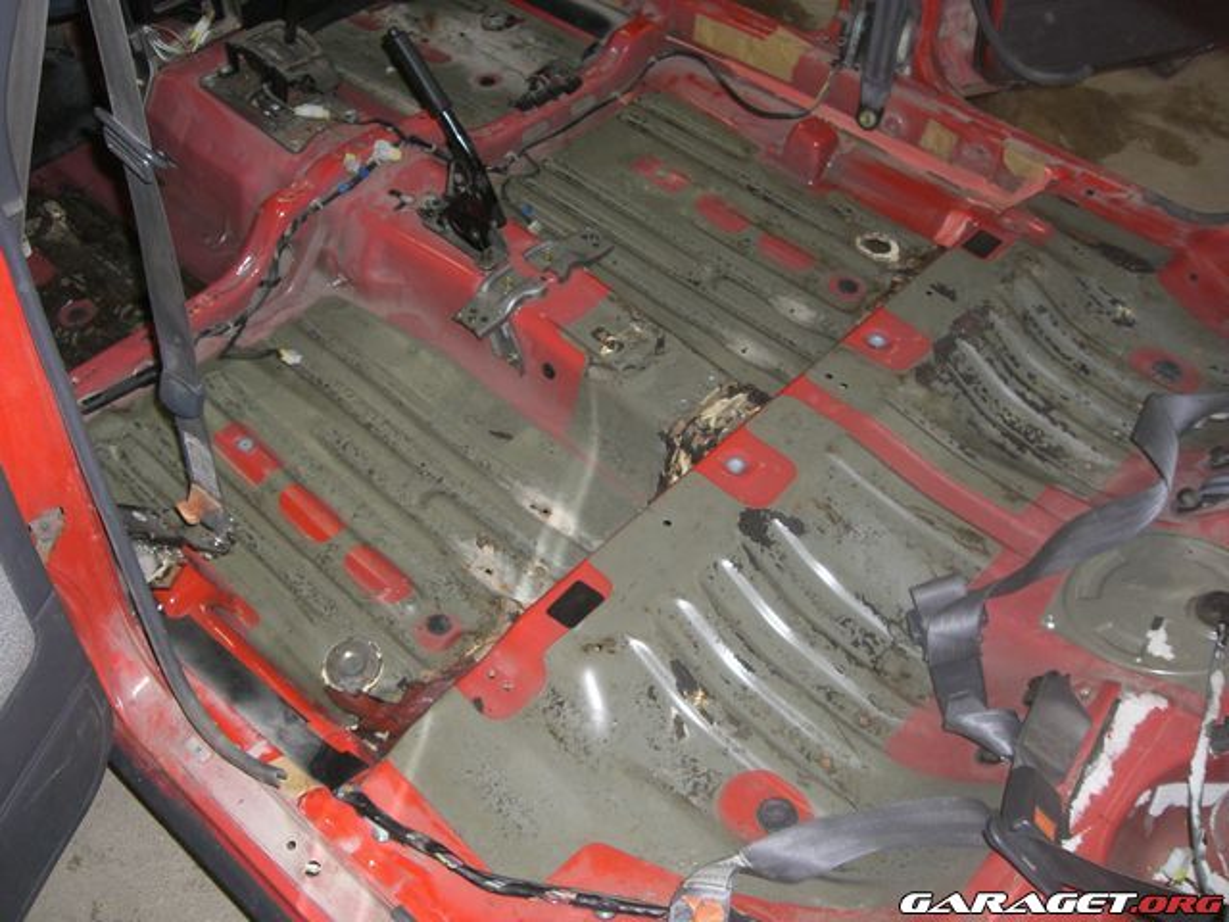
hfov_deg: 49.0
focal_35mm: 38
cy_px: 461
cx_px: 614
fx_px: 1349
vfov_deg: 37.7
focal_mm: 6.2
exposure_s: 1/60
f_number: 2.7
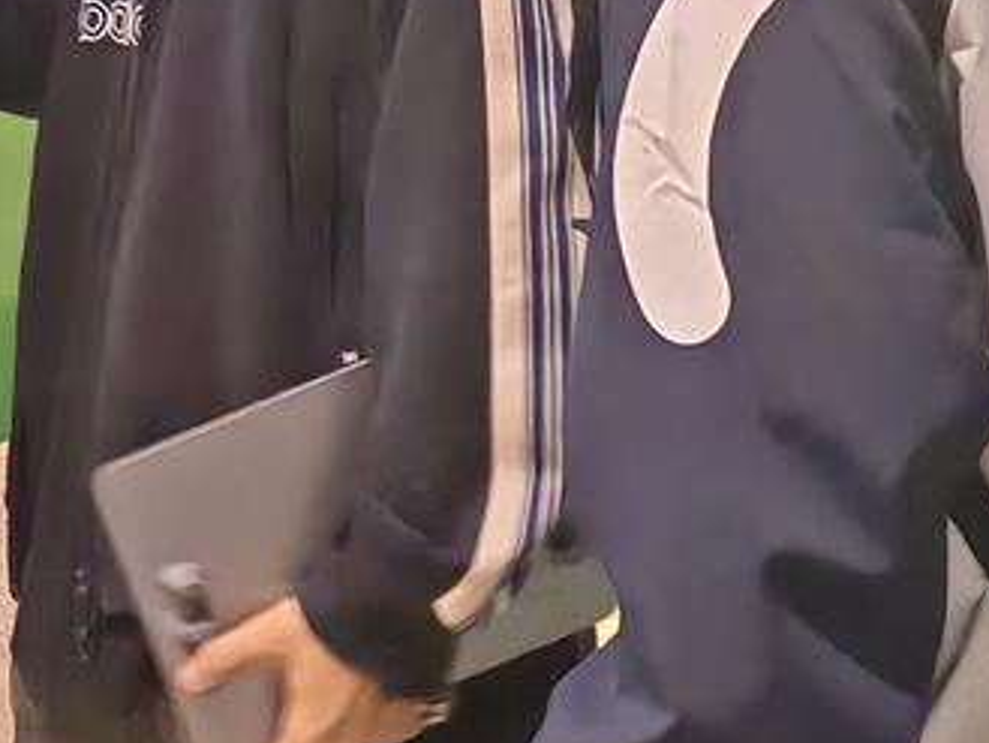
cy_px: -409
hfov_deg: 11.8
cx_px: -186
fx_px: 4687
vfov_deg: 8.8
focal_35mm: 164
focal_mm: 5.52
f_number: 1.95
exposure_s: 1/33
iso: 2000
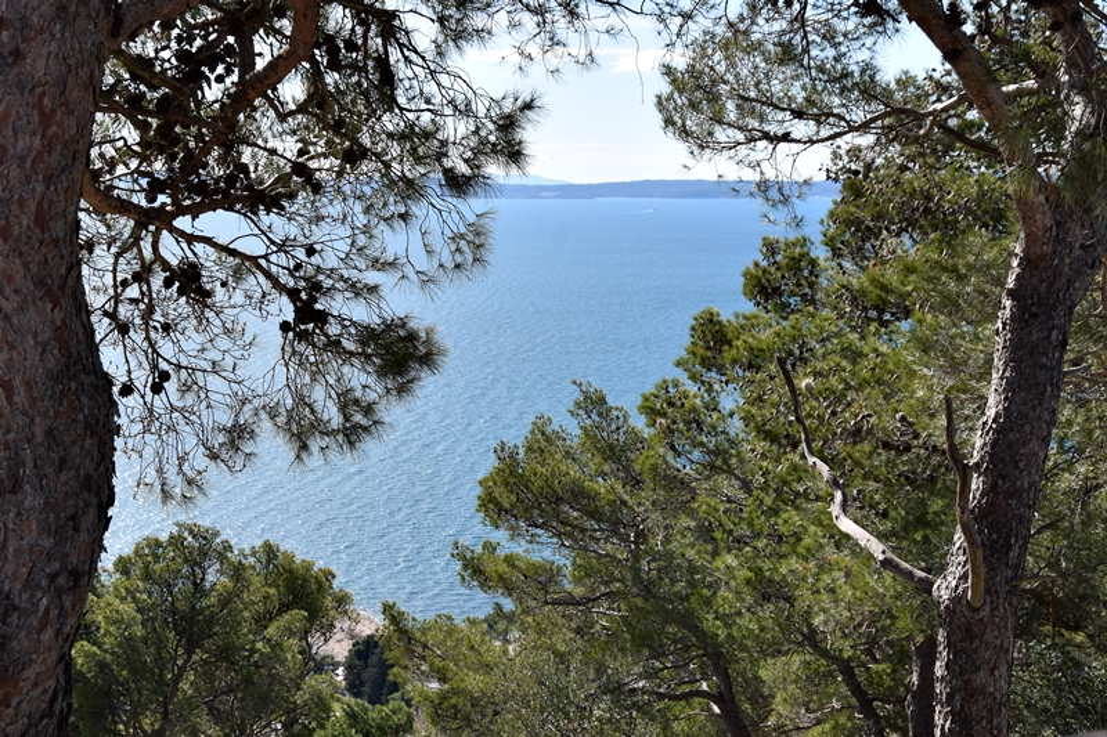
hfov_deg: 35.1
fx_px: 1752
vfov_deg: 23.8
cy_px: 368
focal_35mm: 57
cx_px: 554
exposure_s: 1/320
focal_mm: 38
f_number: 9
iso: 200
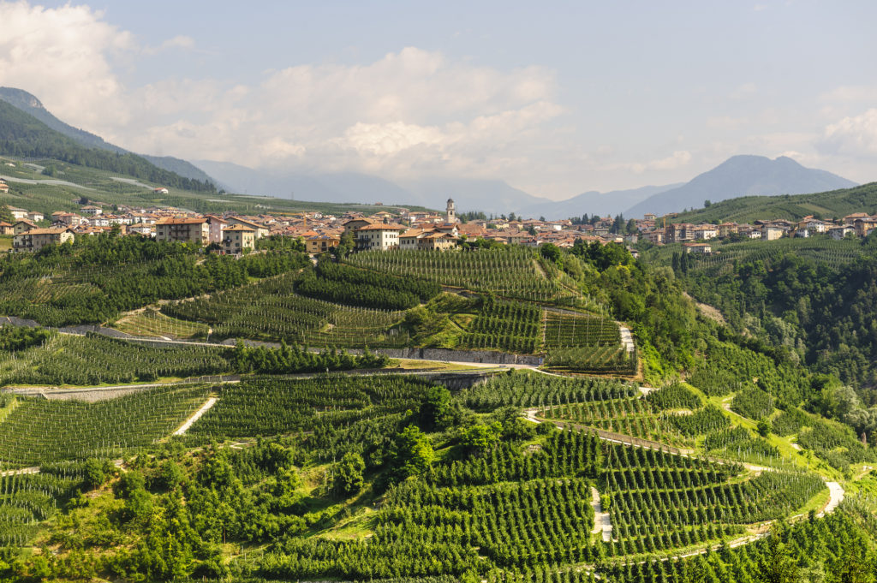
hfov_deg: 28.9
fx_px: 1704
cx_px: 438
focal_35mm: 70
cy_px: 292
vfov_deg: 19.4
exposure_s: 1/250
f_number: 8
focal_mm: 70
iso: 200
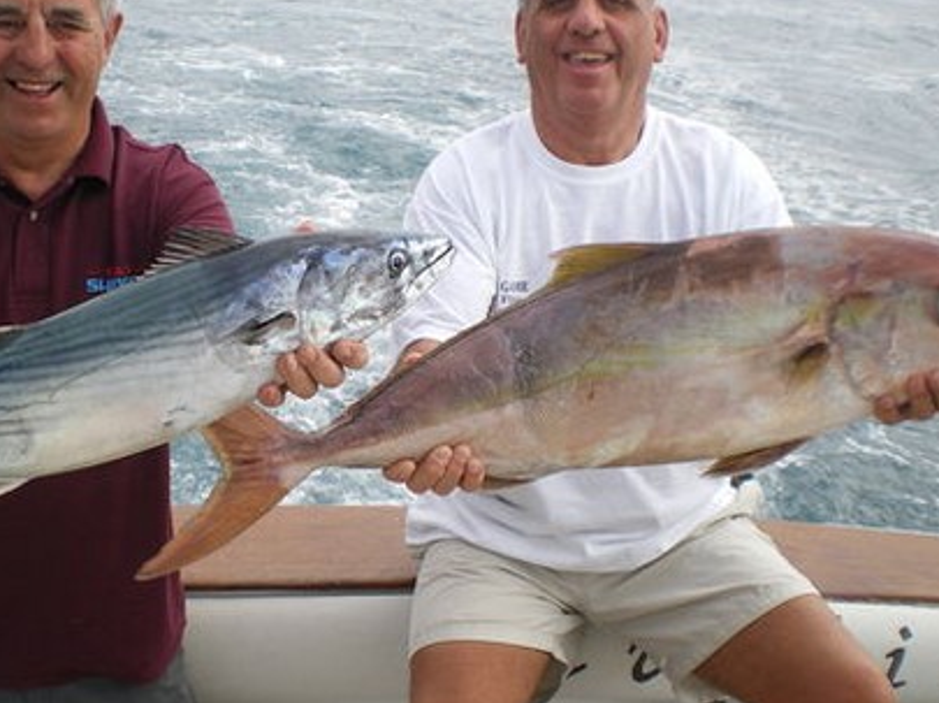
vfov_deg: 26.0
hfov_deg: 34.2
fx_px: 1518
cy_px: 309
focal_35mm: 56
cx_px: 350
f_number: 4.6
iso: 50
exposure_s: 1/200
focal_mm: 6.3
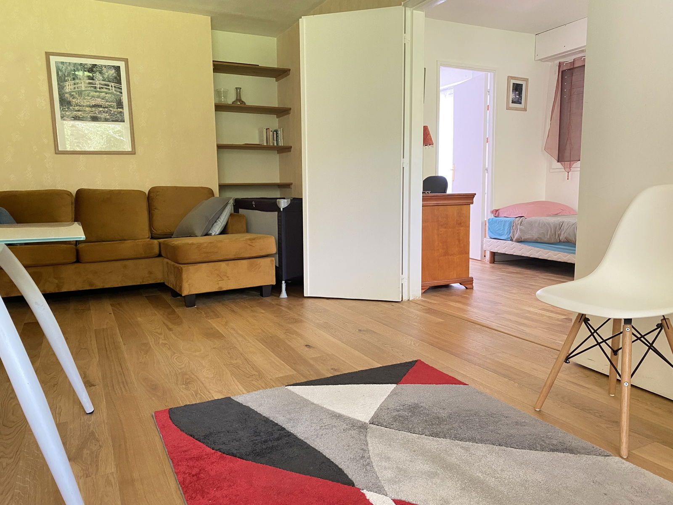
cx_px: 336
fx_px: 505
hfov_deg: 67.3
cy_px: 252
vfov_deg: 53.1
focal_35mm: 26
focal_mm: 4.25
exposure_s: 1/60
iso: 250
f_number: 1.8
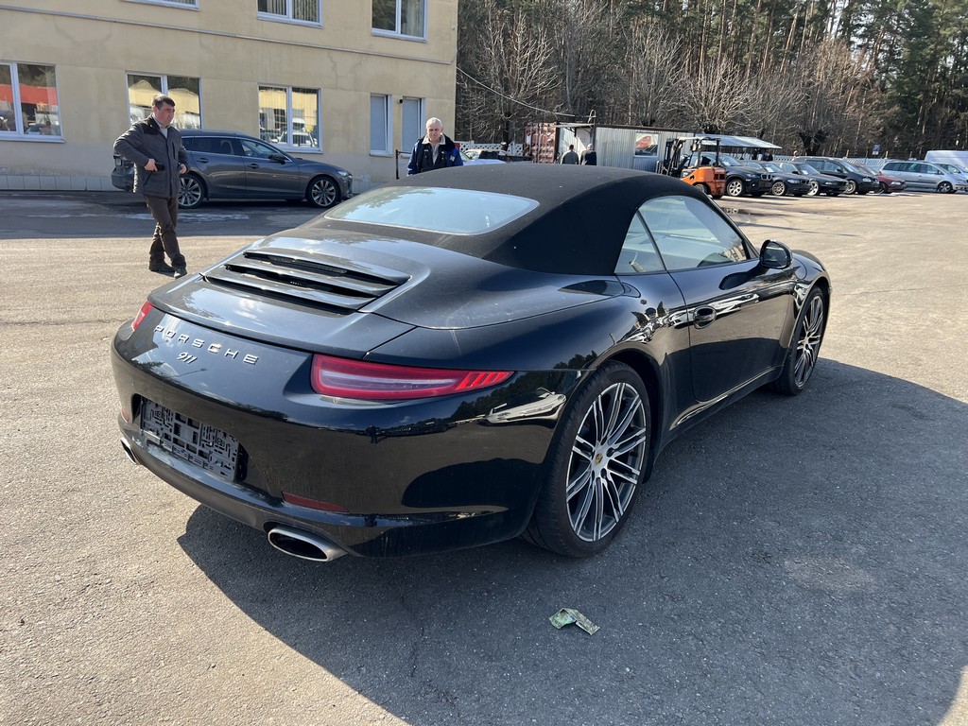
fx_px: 727
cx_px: 484
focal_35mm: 26
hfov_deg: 67.3
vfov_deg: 53.1
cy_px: 363
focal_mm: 5.7
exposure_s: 1/974
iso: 50
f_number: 1.5
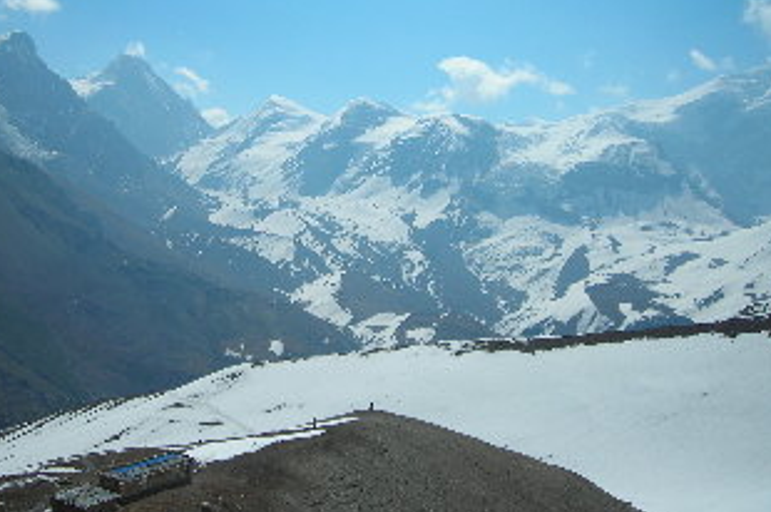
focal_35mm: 49
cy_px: 174
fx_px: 1048
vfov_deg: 27.3
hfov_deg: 40.3
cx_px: 326
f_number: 6.4
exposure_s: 1/466
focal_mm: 6.3
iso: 50
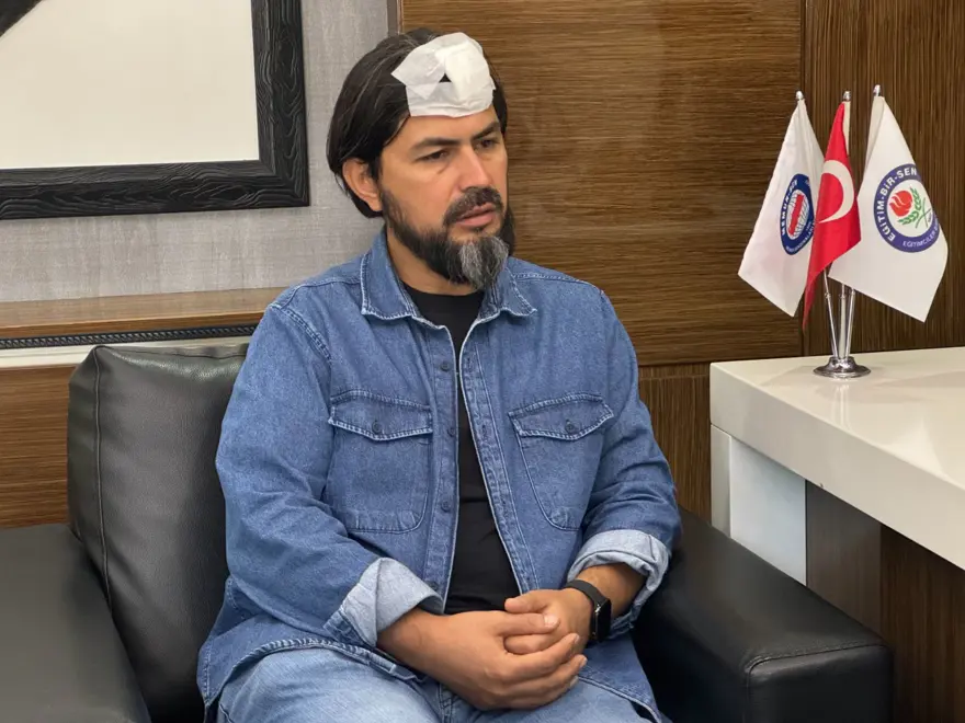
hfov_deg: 25.3
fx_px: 2147
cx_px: 482
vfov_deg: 19.1
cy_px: 362
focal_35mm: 77
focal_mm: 9
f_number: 2.8
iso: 640
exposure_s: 1/60
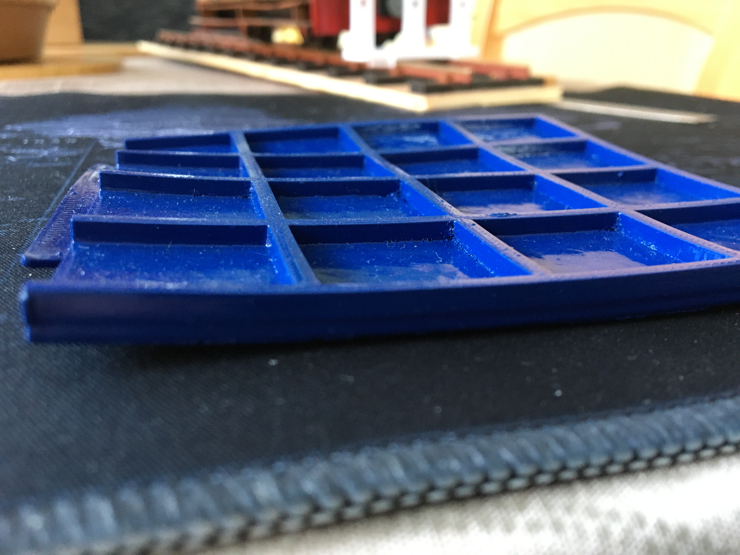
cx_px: 370
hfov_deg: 61.7
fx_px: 620
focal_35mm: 29
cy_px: 278
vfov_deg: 48.2
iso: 200
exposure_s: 1/20
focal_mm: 4.15
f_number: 2.2
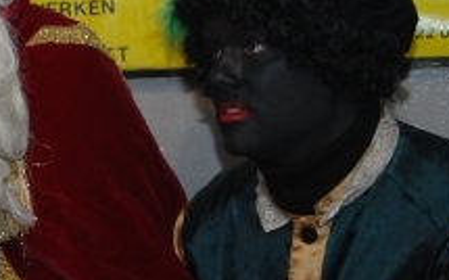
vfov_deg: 6.8
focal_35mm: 192
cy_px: 118
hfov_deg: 10.7
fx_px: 2353
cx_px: -65
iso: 280
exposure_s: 1/60
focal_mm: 45
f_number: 5.3
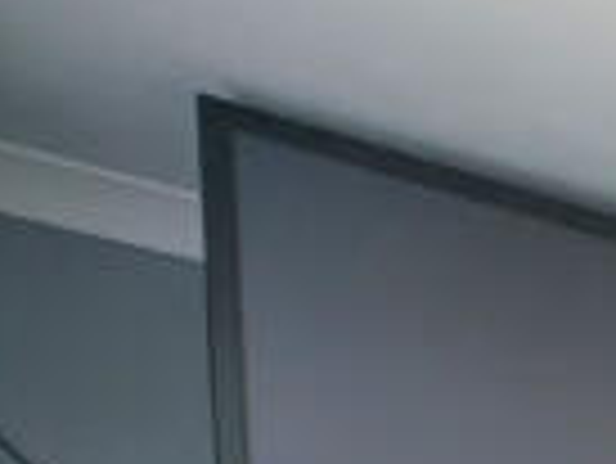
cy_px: 1255
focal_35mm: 90
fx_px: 1603
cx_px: 1574
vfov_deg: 11.8
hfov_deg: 13.6
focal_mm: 2.23
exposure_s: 1/300
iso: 38
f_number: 1.95
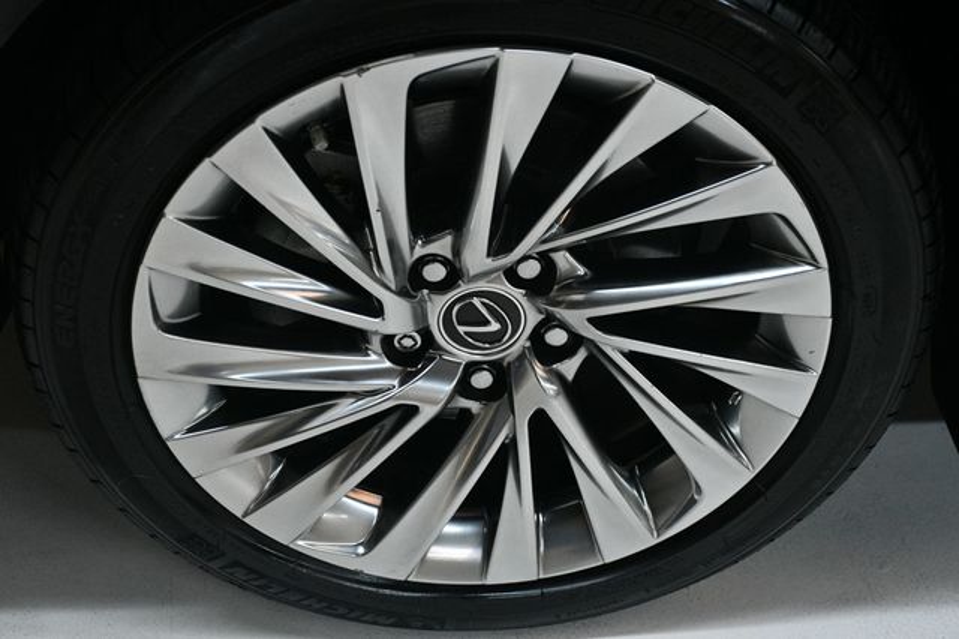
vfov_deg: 21.5
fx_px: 1677
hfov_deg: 31.9
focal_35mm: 63
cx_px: 480
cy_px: 320
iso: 1800
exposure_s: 1/125
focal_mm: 42
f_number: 4.5
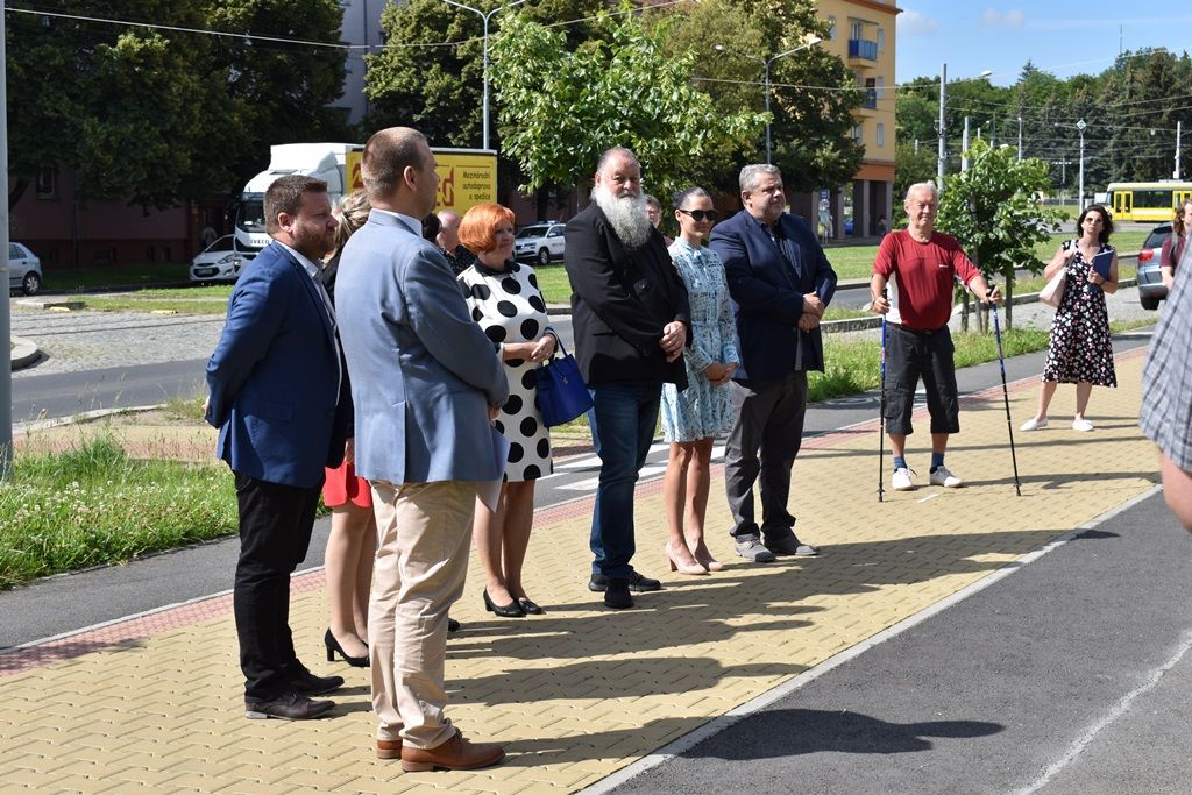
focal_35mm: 60
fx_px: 1987
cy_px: 398
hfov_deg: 33.4
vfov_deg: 22.6
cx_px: 596
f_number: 9
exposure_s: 1/320
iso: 100
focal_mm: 40
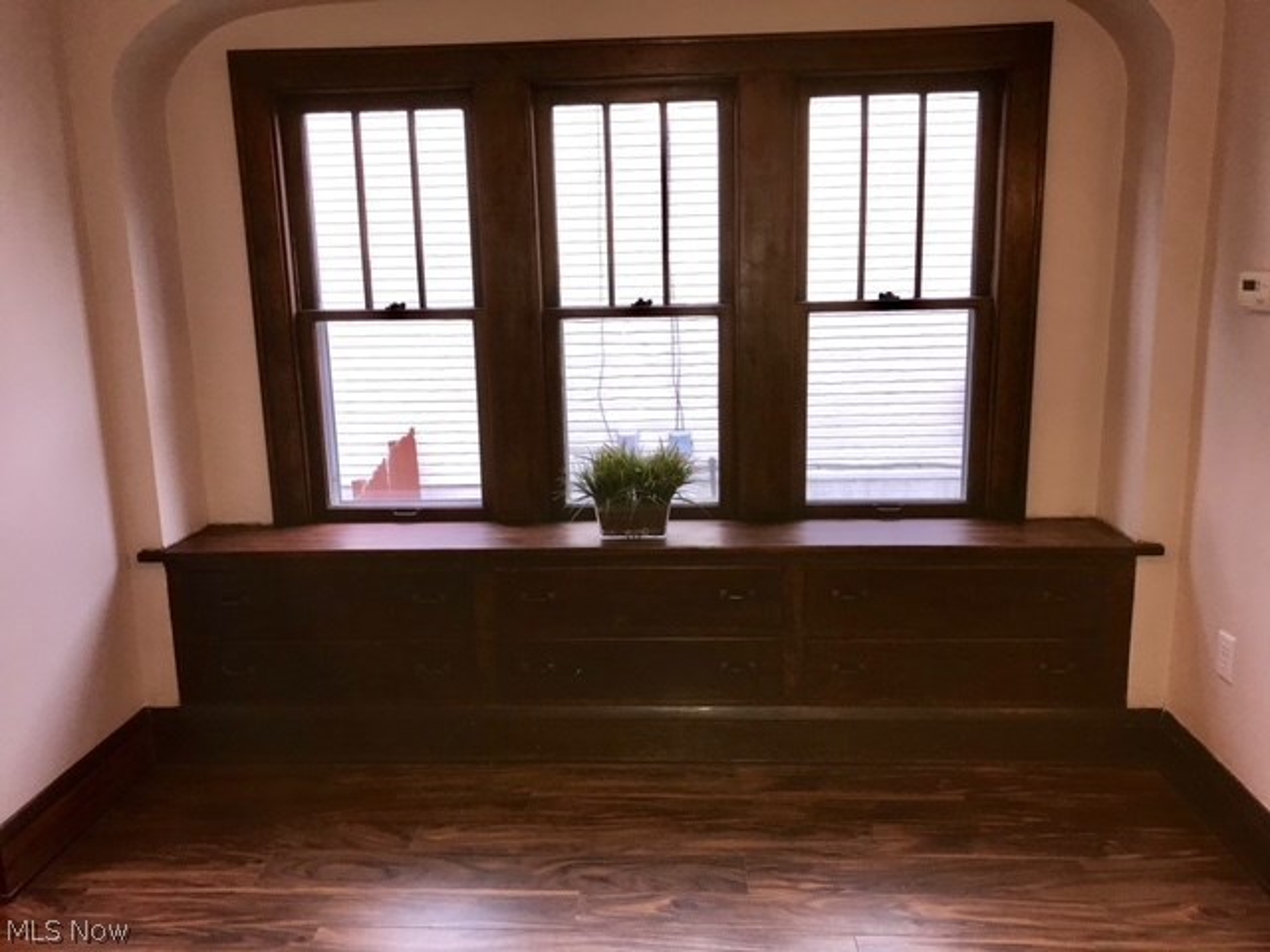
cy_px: 476
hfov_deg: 63.4
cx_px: 635
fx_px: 1027
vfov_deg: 49.7
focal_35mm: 28
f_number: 1.8
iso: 32
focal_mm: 3.99
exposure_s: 1/30
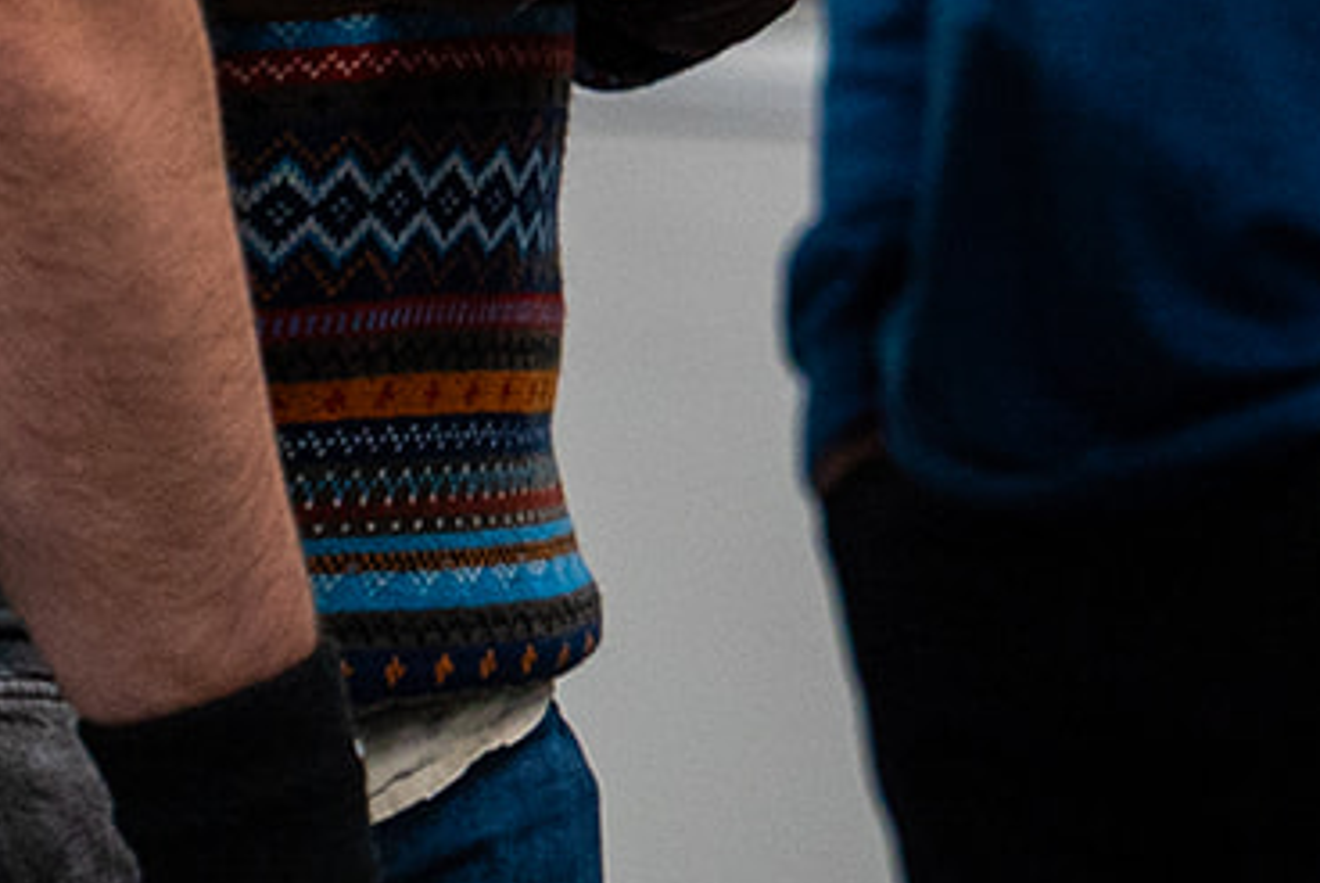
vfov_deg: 1.6
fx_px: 31264
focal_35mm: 852
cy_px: -874
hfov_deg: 2.4
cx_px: 1173
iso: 1600
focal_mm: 196
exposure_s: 1/160
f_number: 5.6
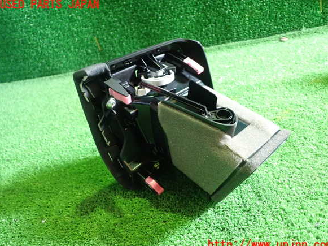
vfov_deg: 45.4
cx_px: 166
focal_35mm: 31
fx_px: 294
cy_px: 125
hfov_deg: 58.4
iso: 640
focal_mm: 5.4
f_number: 2.3
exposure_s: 1/30
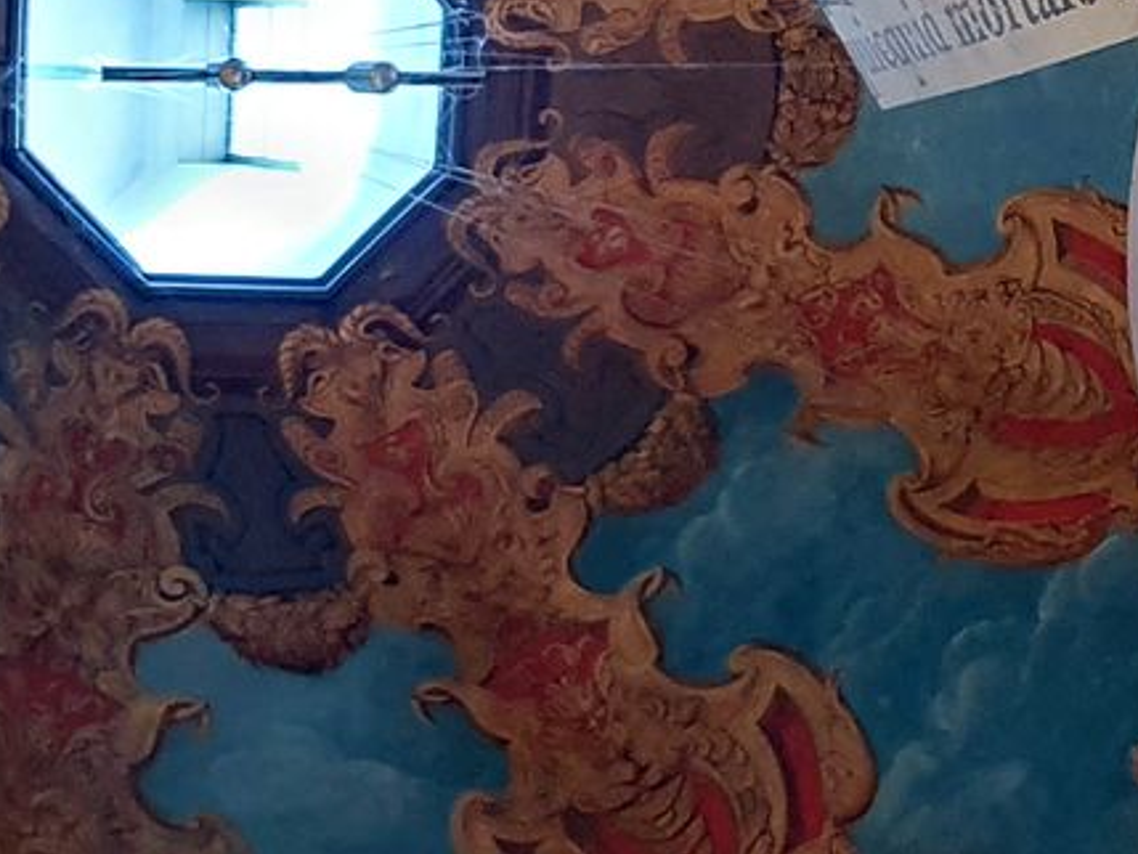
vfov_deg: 15.0
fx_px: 3190
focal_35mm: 97
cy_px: 29
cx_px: 1345
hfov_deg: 19.2
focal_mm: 4.32
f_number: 1.5
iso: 500
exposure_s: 1/50
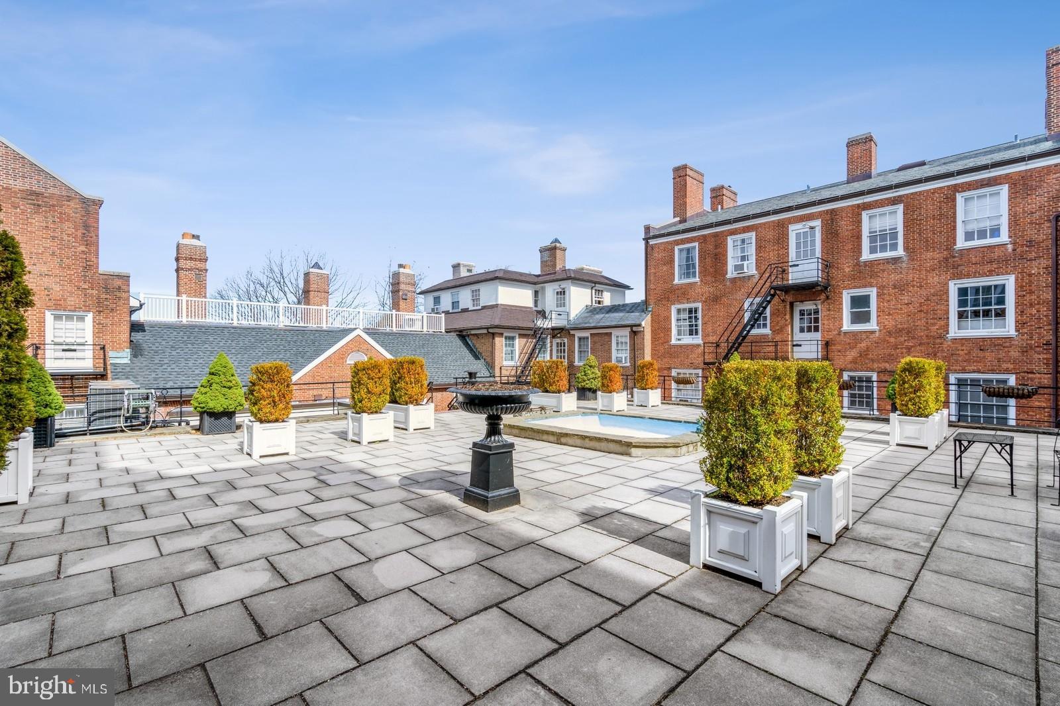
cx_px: 530
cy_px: 353
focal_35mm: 16
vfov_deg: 73.7
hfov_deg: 96.7
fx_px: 471
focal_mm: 16
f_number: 11
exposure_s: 1/30
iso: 50
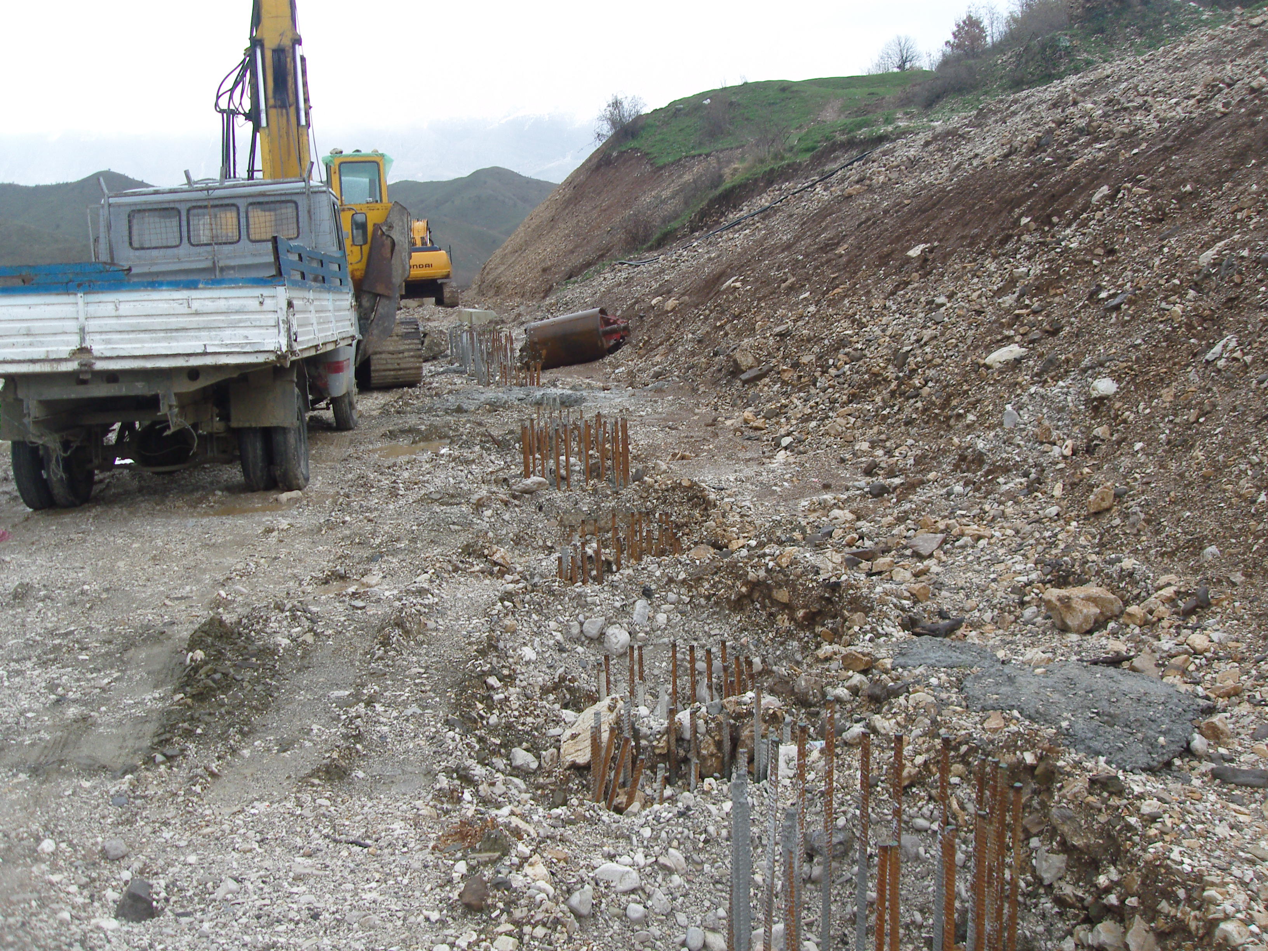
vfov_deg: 38.7
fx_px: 1355
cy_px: 476
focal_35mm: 37
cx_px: 634
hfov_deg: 50.1
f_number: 2.8
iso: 80
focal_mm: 6.2
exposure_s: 1/125
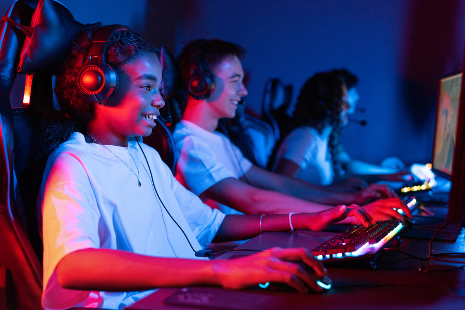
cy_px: 155
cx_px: 232
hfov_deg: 39.6
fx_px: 646
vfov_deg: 27.0
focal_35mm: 50
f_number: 2.8
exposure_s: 1/200
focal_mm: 50
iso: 800
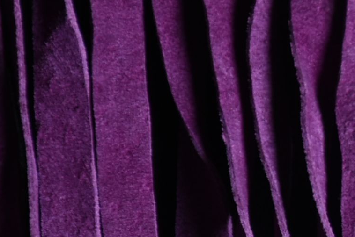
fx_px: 8183
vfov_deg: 1.7
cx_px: 695
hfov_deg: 2.5
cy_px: 444
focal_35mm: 829
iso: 200
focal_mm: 140
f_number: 10
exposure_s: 1/125
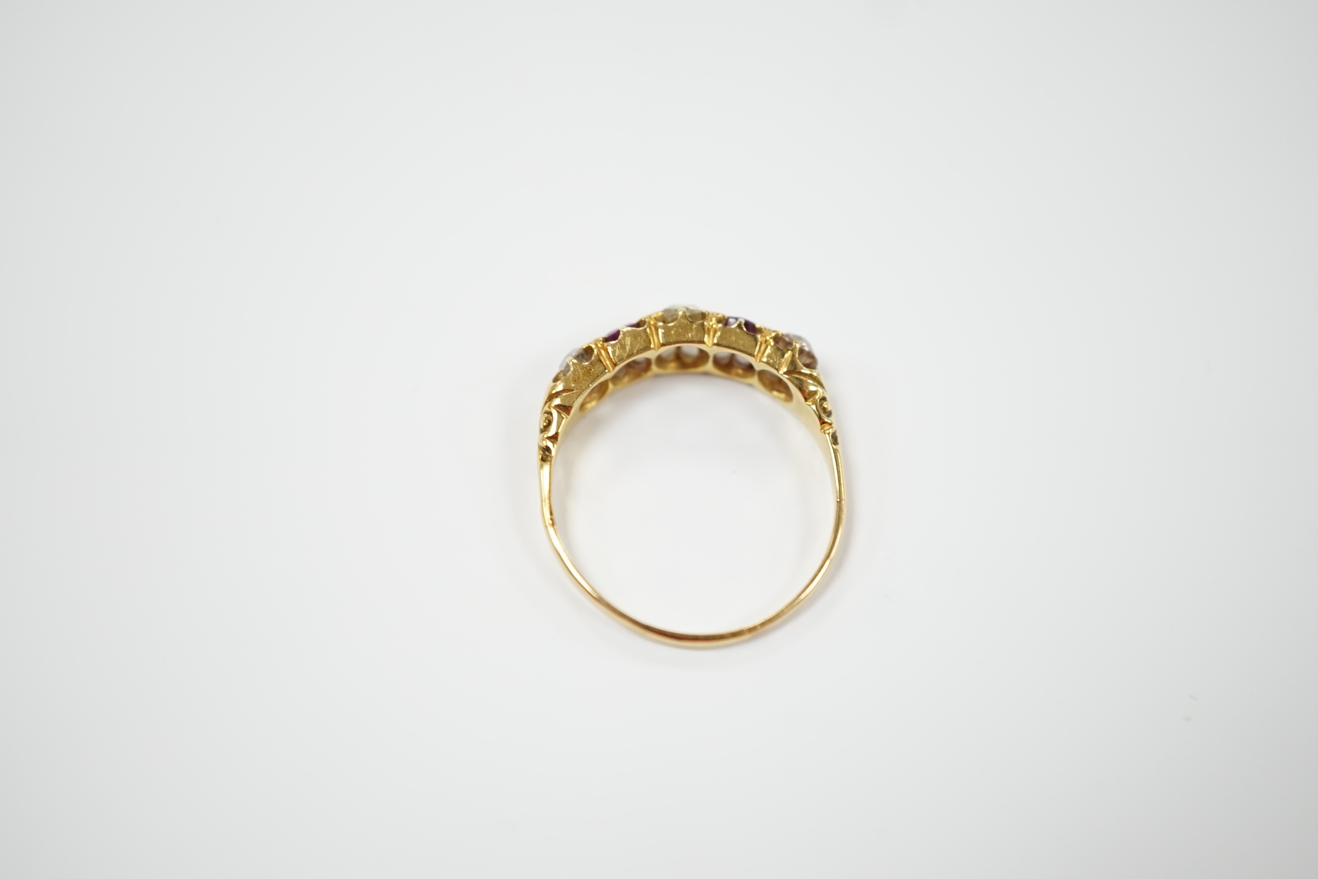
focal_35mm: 45
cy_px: 440
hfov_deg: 43.6
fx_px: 1647
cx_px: 659
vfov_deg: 29.9
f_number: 3.5
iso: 250
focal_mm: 30
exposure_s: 1/60
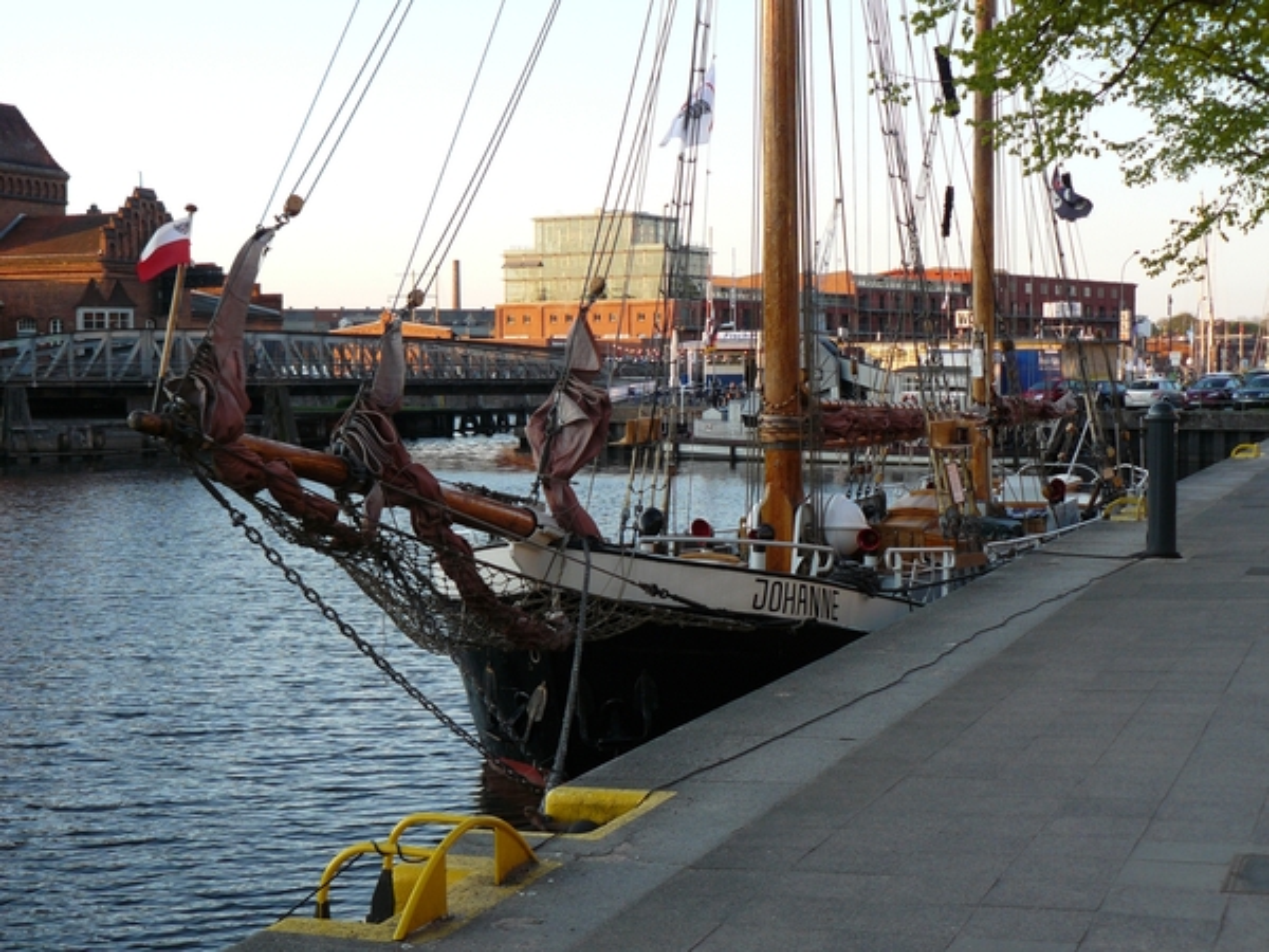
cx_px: 634
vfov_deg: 24.8
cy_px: 476
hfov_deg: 32.7
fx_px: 2163
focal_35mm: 59
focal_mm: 9.8
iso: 100
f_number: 2.8
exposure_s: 1/125
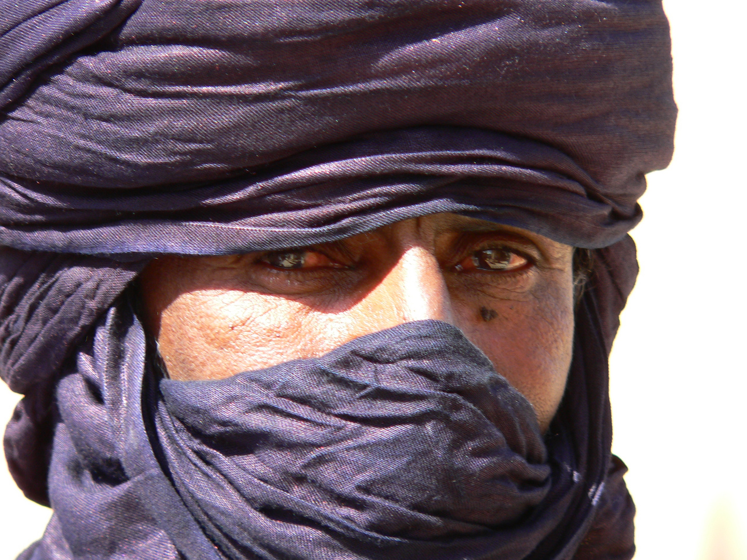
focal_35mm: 423
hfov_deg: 4.7
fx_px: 9128
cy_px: 280
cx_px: 374
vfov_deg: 3.5
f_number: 3.7
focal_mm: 70.3
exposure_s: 1/125
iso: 80
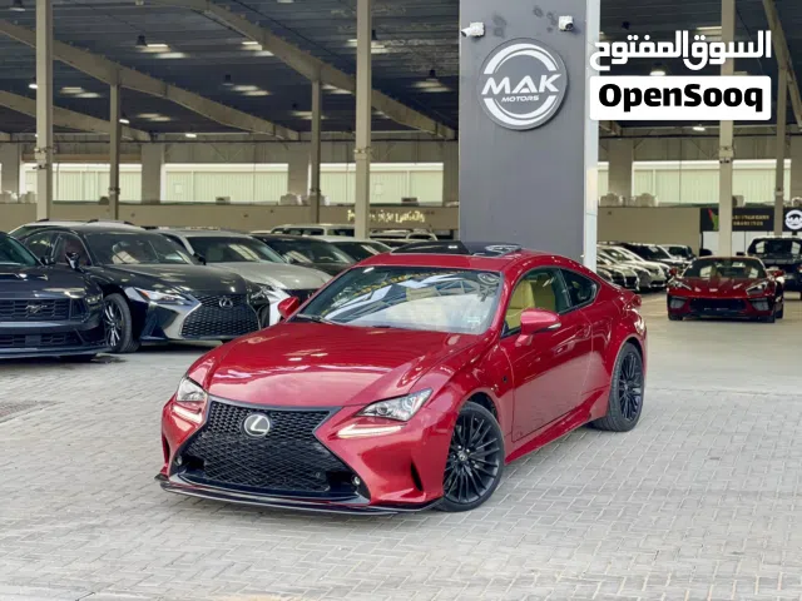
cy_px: 300
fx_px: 1483
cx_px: 401
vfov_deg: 22.9
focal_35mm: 64
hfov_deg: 30.3
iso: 100
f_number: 2.2
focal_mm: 7.5
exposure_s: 1/121
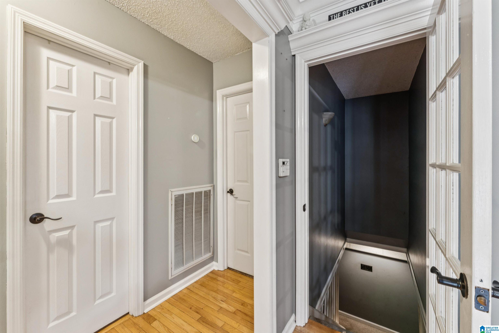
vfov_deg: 78.8
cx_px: 250
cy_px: 166
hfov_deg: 101.9
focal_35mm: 15
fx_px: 202
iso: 400
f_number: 13
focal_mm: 14.6
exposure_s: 1/2
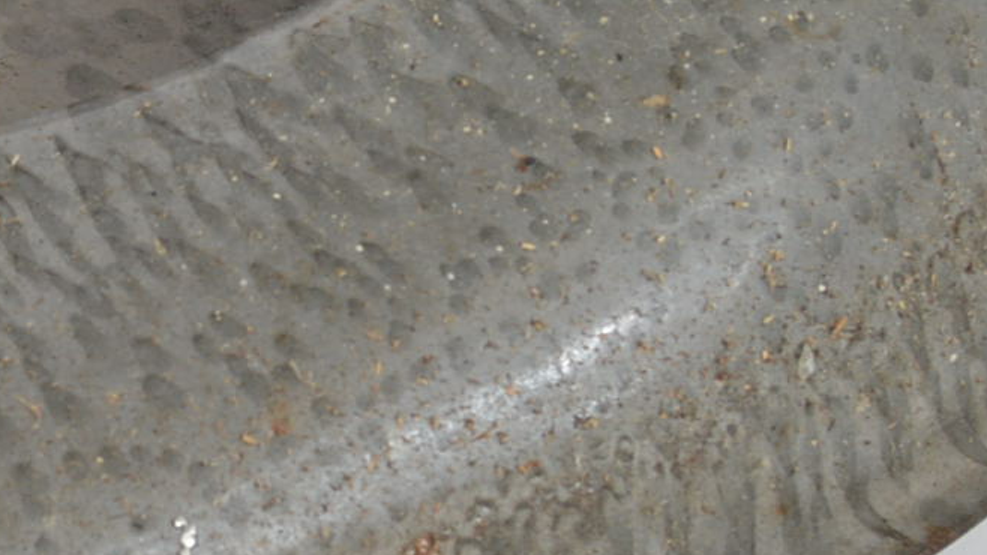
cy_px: -194
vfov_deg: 6.0
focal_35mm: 201
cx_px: -496
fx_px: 5260
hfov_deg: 10.4
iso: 100
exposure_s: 1/80
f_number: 9
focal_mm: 28
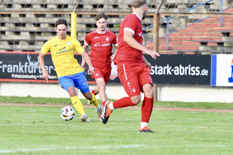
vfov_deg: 4.4
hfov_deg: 6.6
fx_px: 2006
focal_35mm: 310
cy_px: 78
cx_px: 116
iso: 3600
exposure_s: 1/1600
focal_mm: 310
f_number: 5.6
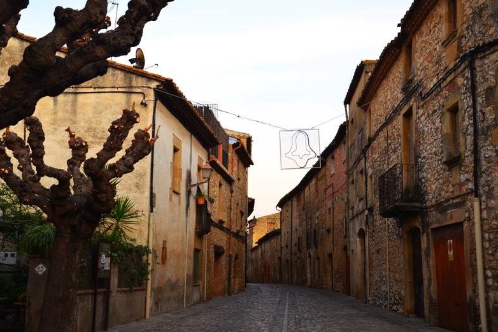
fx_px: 678
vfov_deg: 27.5
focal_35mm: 49
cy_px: 166
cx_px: 248
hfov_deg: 40.4
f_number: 6.3
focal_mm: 32
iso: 640
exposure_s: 1/20
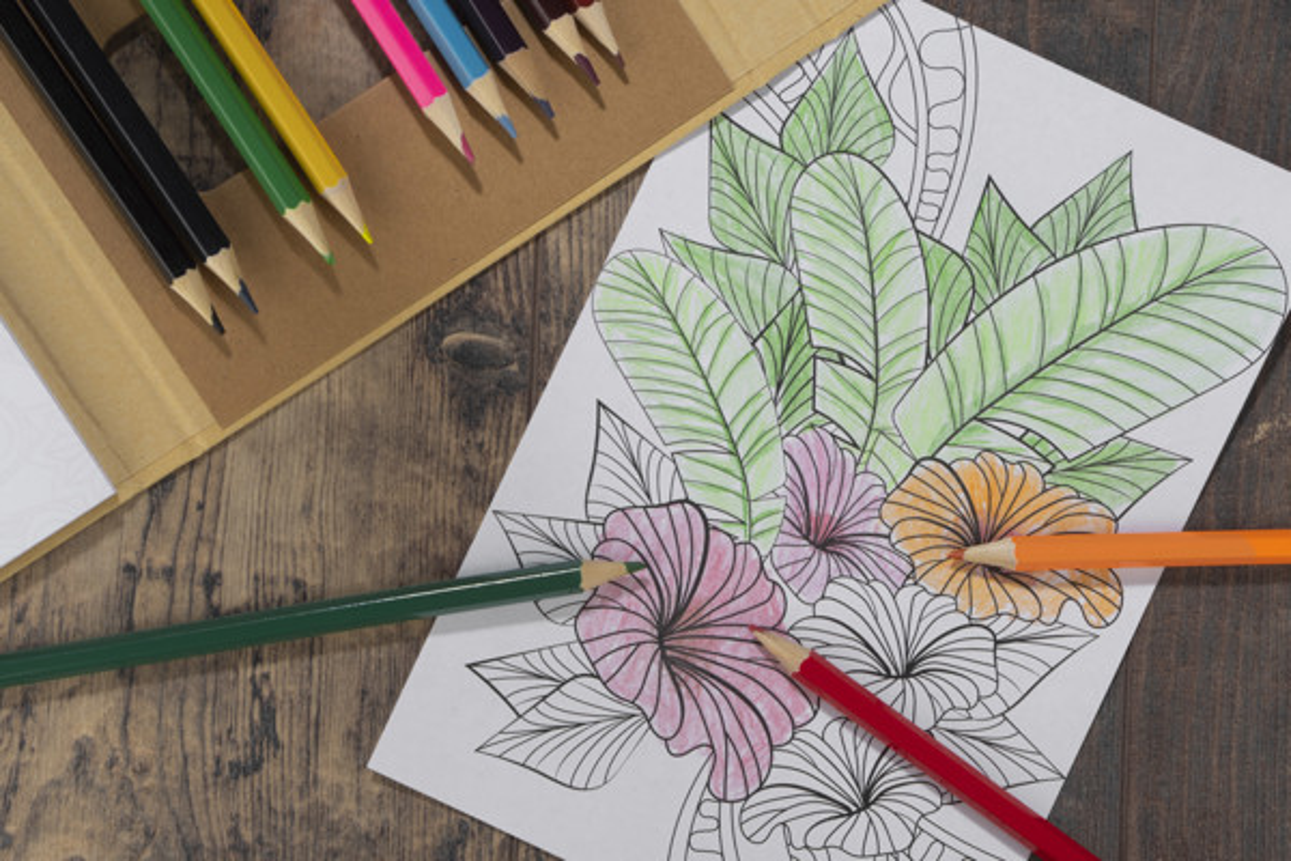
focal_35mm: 105
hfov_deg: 19.5
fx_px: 3765
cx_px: 646
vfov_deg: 13.0
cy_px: 430
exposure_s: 1/125
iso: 100
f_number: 16
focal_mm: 70
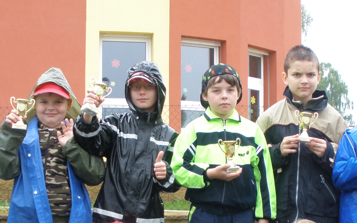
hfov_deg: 27.1
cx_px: 193
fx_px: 739
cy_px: 222
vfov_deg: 16.8
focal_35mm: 76
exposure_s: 1/50
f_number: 3.5
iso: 80
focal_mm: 6.3
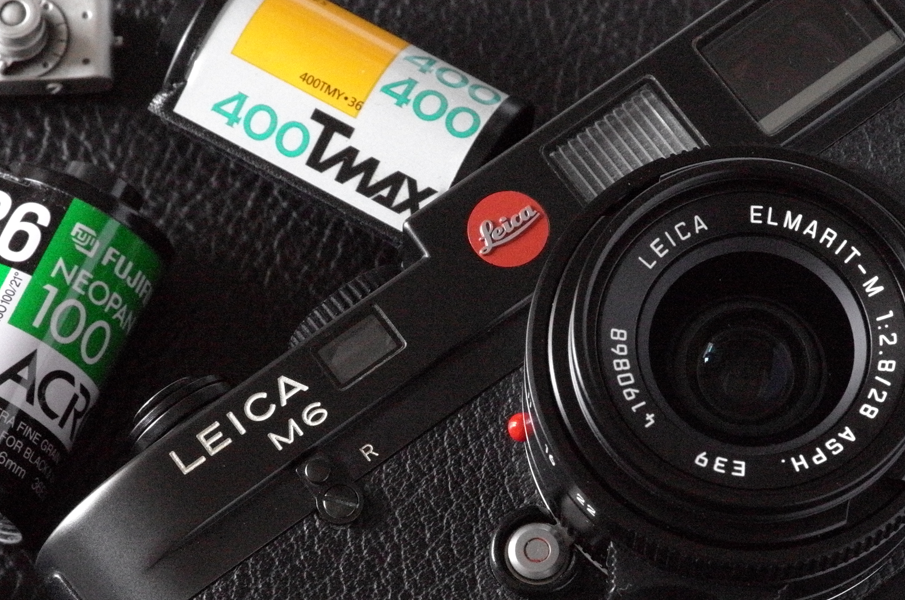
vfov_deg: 9.0
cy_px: 426
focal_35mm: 152
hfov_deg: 13.5
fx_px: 3813
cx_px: 470
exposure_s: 1/60
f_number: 11.3
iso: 6400
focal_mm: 55.9
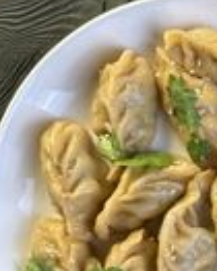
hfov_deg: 18.3
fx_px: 609
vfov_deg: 24.6
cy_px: 221
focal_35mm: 76
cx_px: 310
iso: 64
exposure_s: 1/100
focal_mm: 6.86
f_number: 1.78
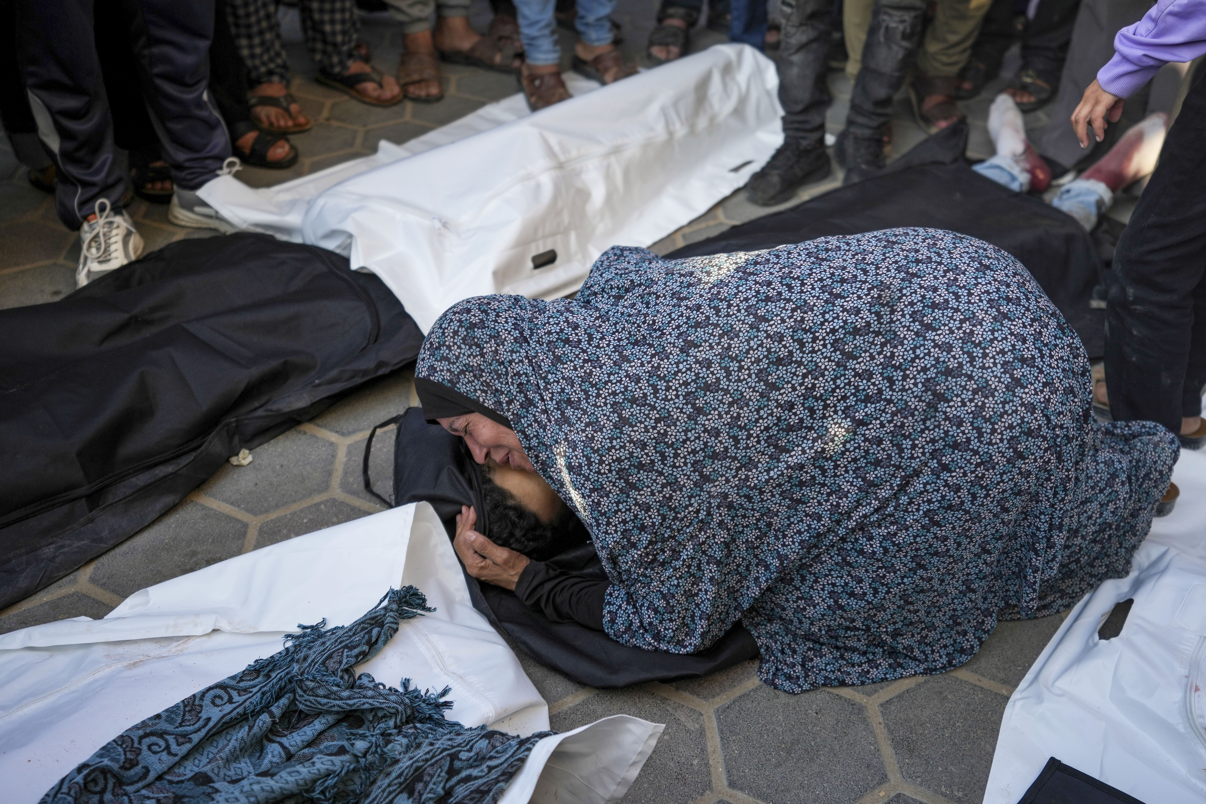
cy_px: 402
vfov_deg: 37.9
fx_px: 1172
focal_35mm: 35
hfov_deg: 54.4
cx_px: 603
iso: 250
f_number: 2.8
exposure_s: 1/1000
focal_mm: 35
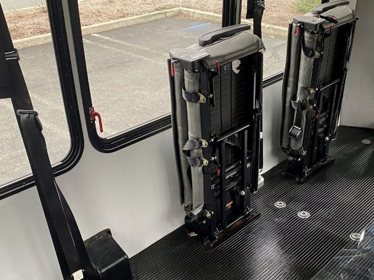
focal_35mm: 42
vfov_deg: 33.7
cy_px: 207
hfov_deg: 43.9
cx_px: 260
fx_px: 454
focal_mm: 4.25
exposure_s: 1/60
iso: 250
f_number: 1.8
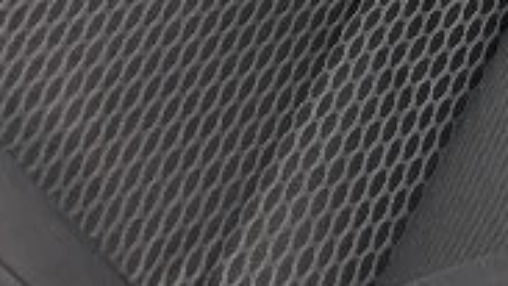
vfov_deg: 7.2
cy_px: -687
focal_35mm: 143
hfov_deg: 15.0
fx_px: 1927
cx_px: 325
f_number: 1.68
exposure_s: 1/159
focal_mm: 6.9
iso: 21
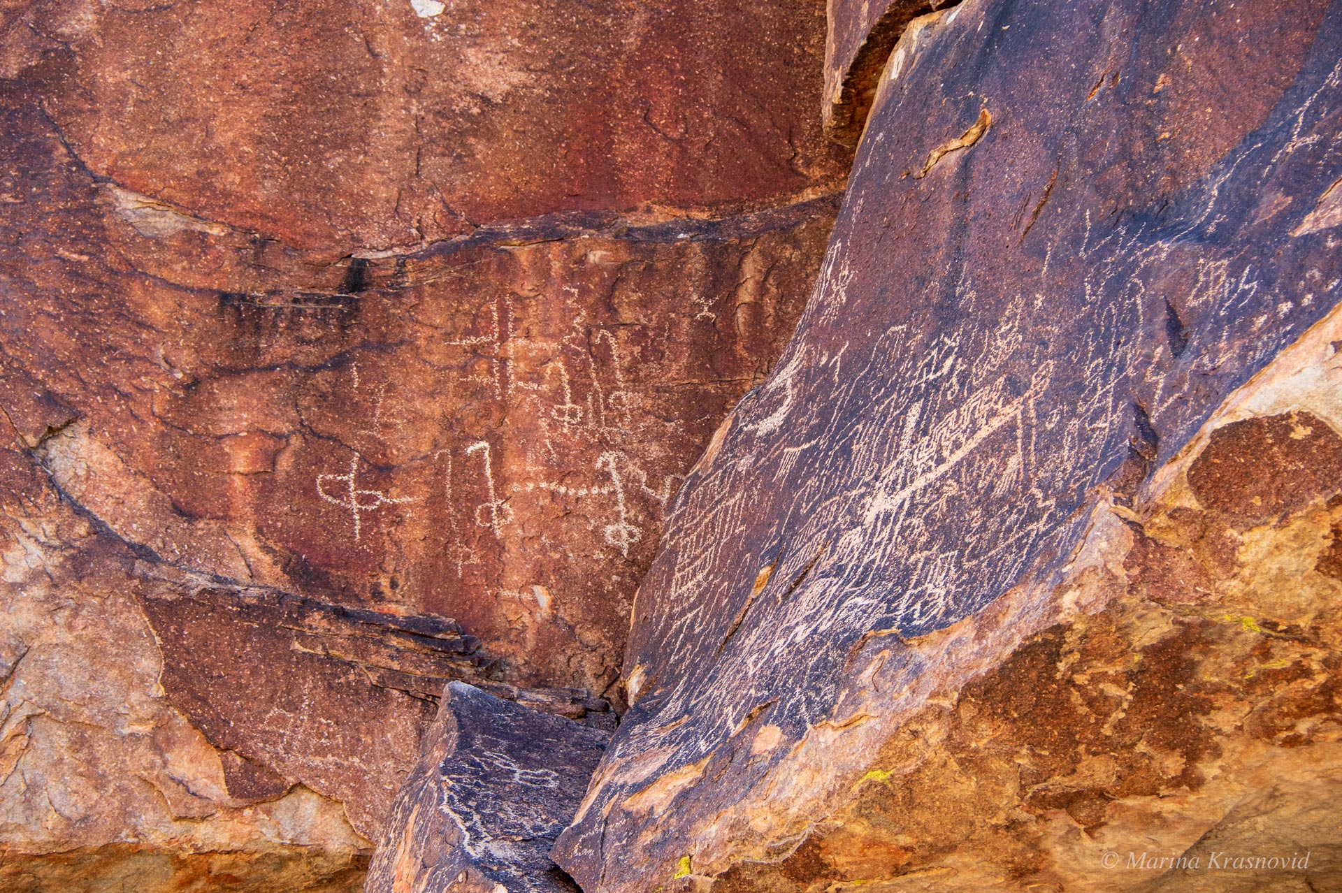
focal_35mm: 129
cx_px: 671
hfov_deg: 15.9
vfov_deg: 10.6
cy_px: 446
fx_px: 4806
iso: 200
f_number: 5.6
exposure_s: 1/125
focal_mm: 86
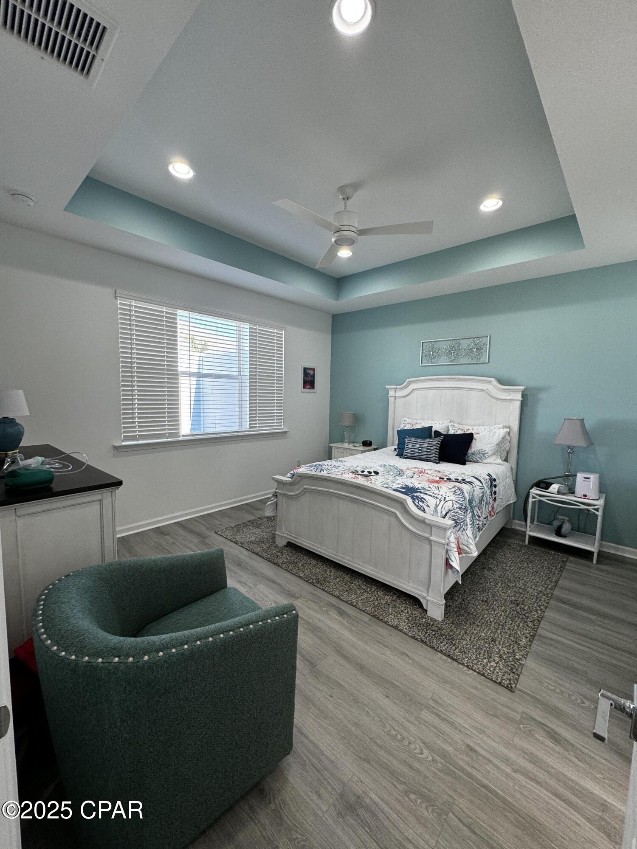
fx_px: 344
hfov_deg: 85.7
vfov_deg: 102.1
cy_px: 424
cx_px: 318
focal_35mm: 14
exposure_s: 1/120
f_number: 2.2
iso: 125
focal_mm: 2.22
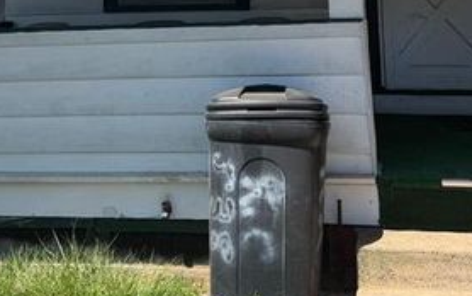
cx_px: 226
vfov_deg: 19.9
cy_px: -65
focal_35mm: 61
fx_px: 785
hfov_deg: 33.5
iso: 80
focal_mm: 6.76
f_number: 1.78
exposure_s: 1/4167
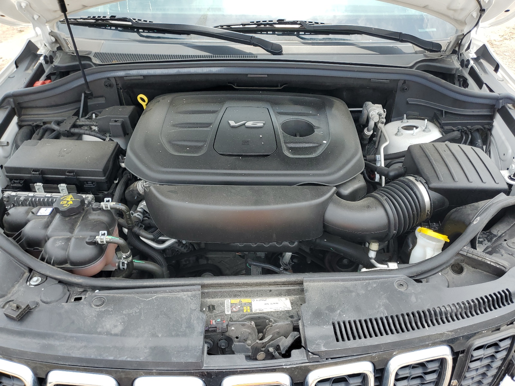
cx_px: 258
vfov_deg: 53.1
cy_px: 193
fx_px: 387
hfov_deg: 67.3
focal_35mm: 26
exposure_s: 1/714
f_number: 1.5
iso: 50
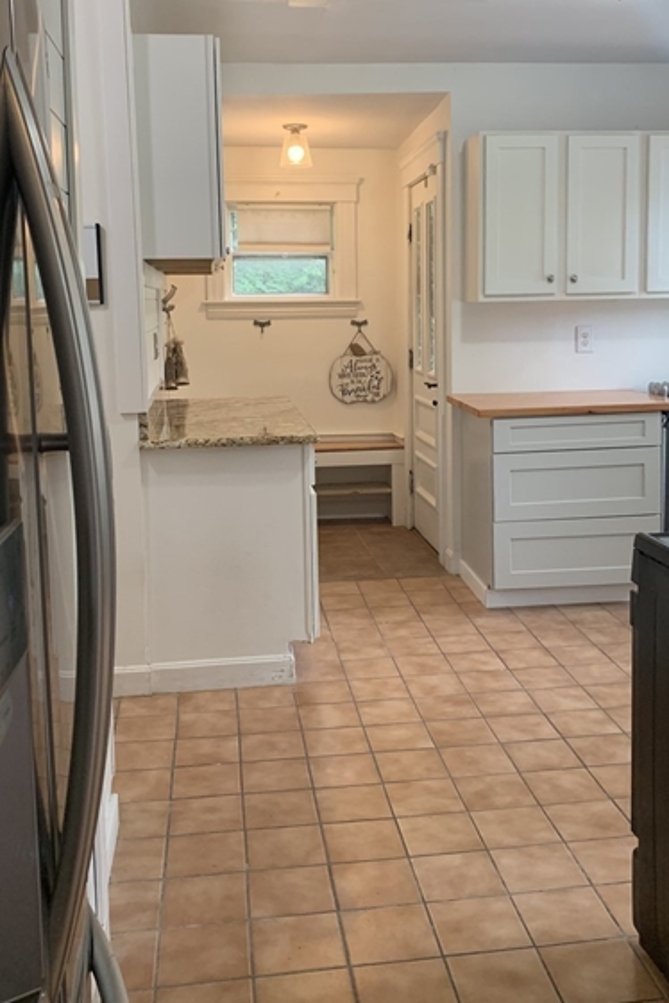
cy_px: 417
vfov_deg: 51.6
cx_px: 329
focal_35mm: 37
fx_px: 1031
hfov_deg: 35.9
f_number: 1.8
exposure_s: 1/60
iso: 80
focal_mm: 4.25
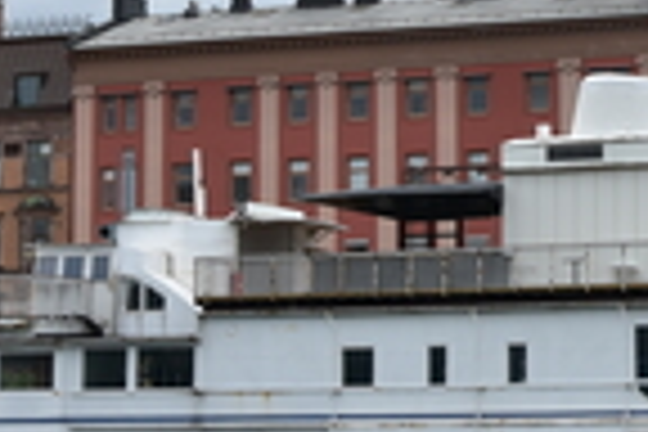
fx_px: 2916
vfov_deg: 8.4
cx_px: 630
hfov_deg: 12.5
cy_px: -32
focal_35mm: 162
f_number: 11
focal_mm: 26
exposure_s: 1/125
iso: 180
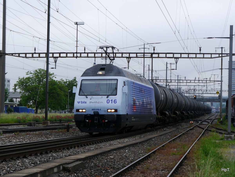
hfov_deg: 29.4
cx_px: 118
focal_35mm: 66
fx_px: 449
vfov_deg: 22.3
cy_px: 88
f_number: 6.3
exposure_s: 1/160
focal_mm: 33
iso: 160
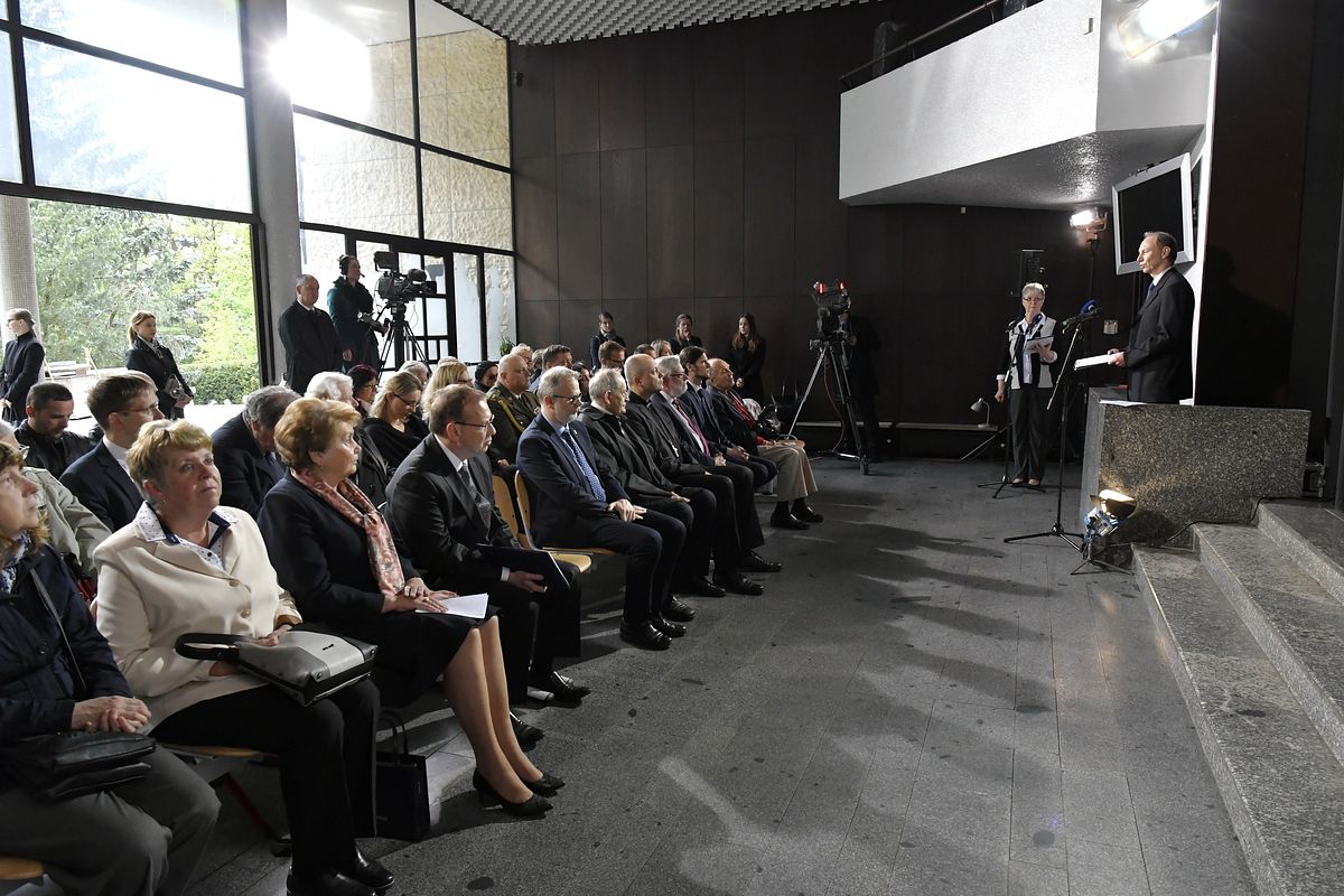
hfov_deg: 73.7
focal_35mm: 24
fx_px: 896
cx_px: 672
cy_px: 448
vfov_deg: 53.1
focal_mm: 16
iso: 2500
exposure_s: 1/200
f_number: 5.6
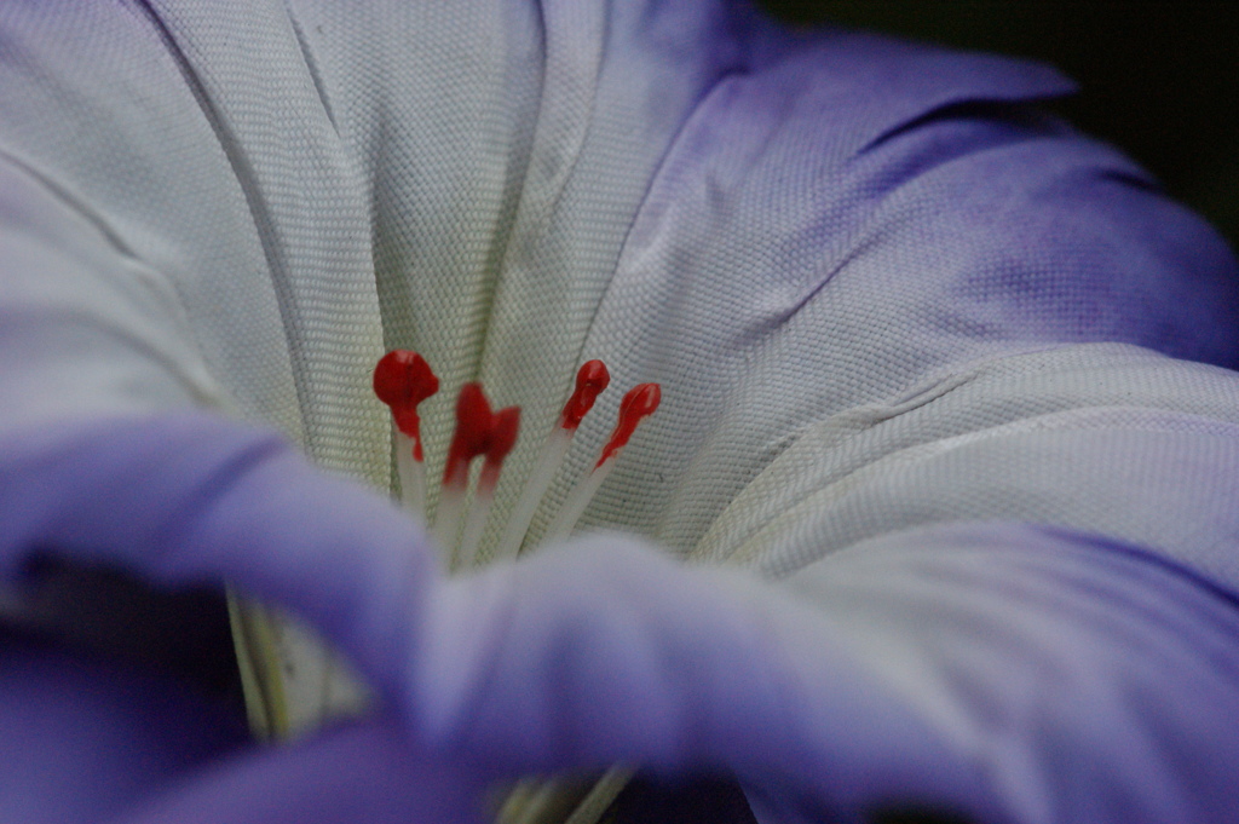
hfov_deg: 13.7
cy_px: 412
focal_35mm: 150
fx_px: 5158
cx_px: 620
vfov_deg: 9.1
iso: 800
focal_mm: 100
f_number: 11
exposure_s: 1/500
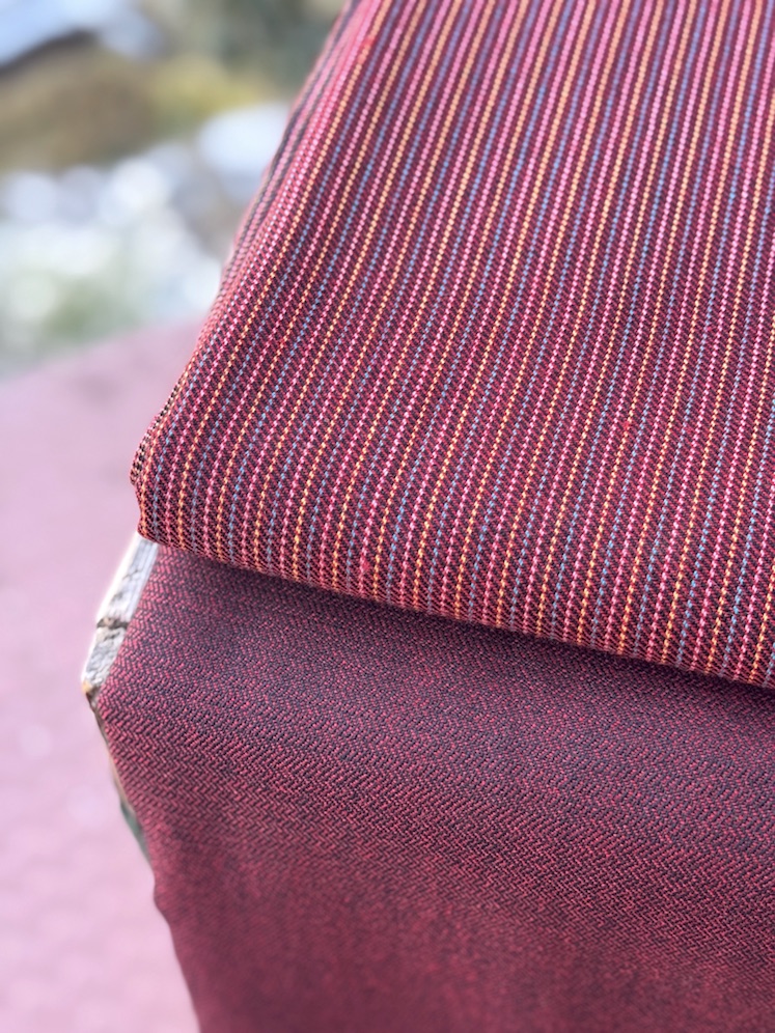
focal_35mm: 48
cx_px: 388
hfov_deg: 30.3
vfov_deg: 39.7
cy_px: 516
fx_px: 1433
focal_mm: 6.76
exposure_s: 1/121
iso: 80
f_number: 1.78
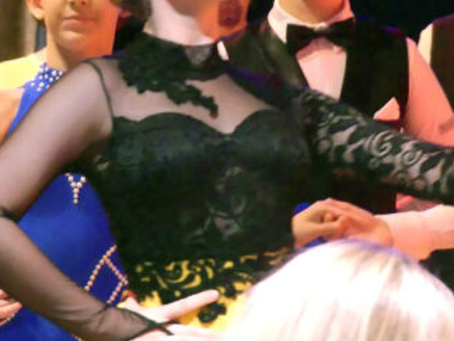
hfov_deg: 4.3
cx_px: 241
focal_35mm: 459
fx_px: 6020
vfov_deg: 3.2
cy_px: -34
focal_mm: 35.6
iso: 2500
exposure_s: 1/80
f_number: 2.8
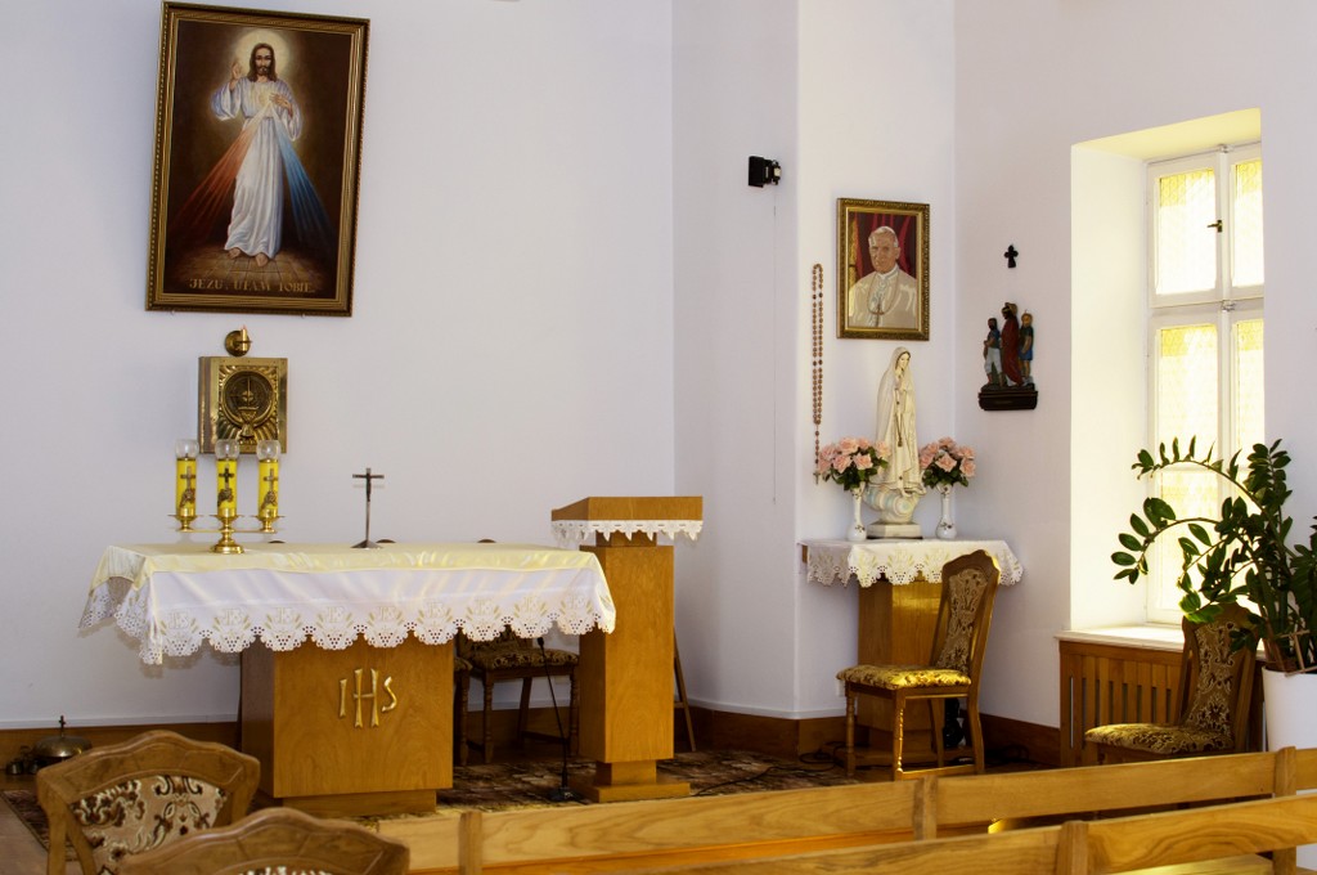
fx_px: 1918
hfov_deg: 37.9
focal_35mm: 52
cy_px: 438
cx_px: 658
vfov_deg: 25.7
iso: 200
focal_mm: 35
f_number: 5
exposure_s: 1/100
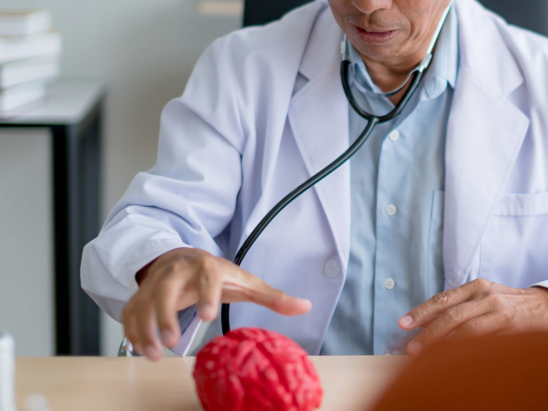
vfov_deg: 16.7
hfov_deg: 22.0
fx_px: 1393
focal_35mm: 88
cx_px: 443
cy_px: 125
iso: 250
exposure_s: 1/1600
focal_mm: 50
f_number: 1.4
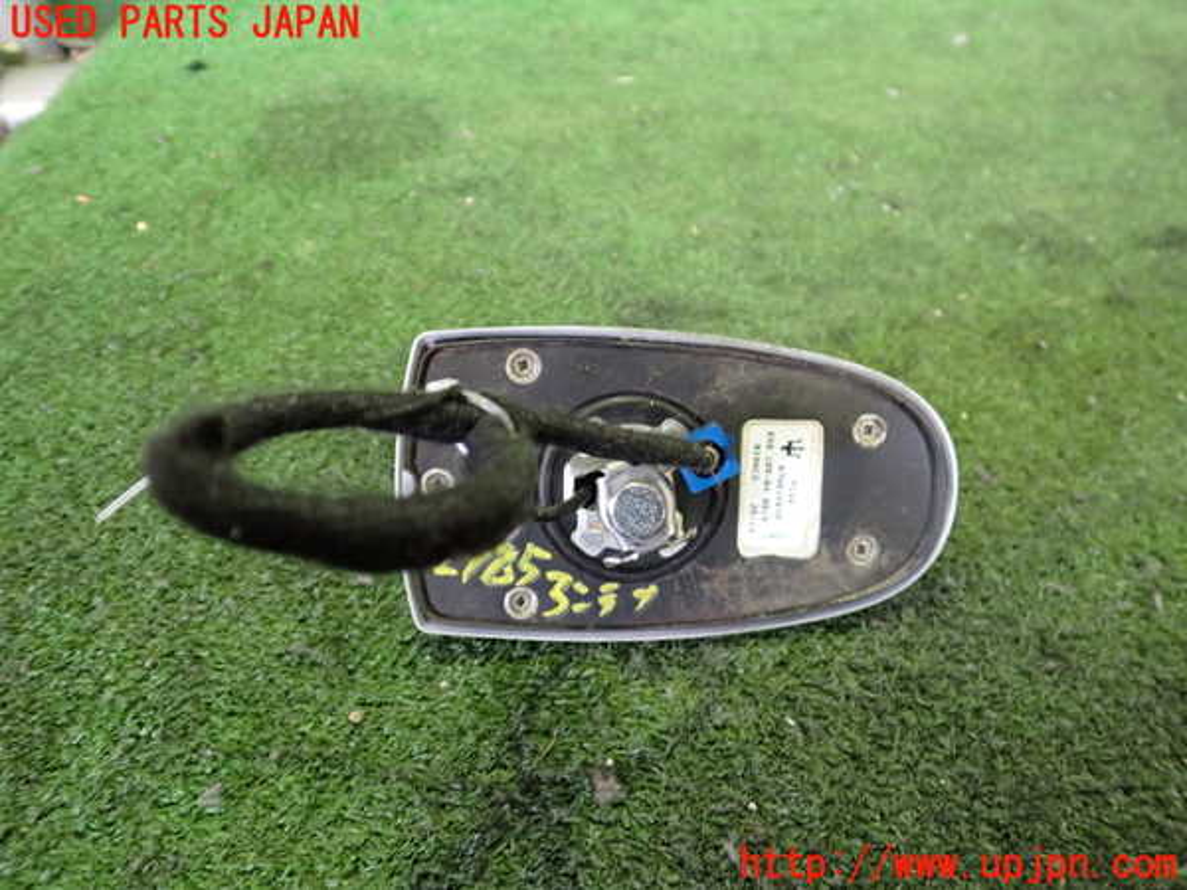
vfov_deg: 46.8
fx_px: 1029
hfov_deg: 60.0
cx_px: 594
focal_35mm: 30
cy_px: 445
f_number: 2.3
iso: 640
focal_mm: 5.4
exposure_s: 1/30
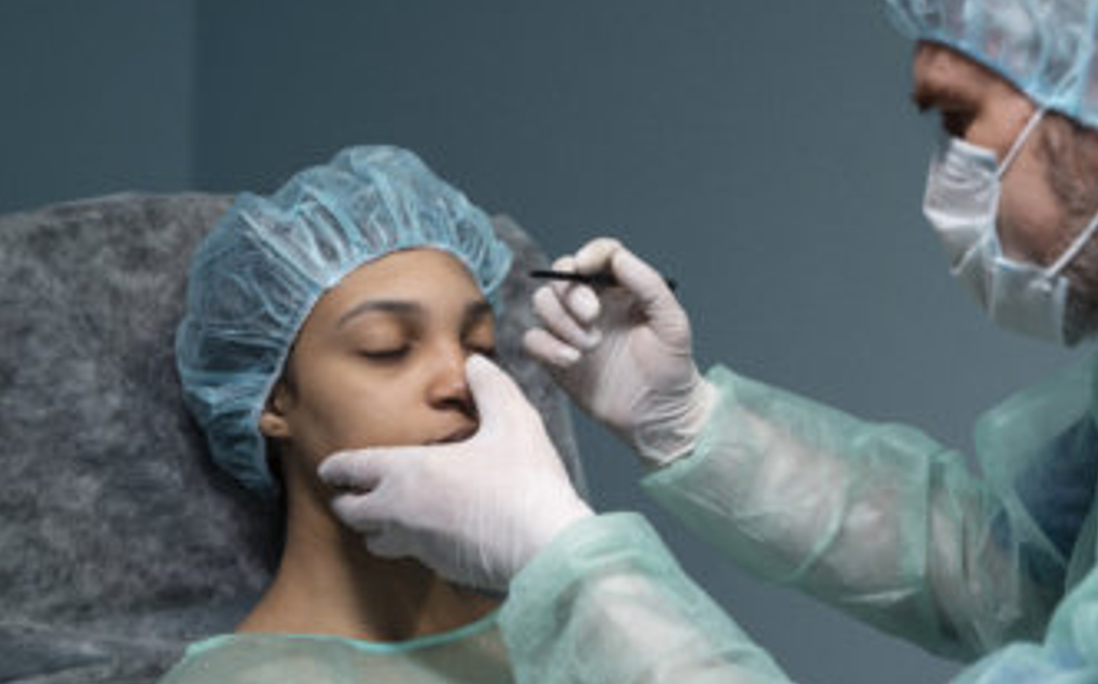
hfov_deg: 34.5
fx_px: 1764
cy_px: 322
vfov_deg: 22.0
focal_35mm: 59
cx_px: 658
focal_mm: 48
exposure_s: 1/320
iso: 1250
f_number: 3.2
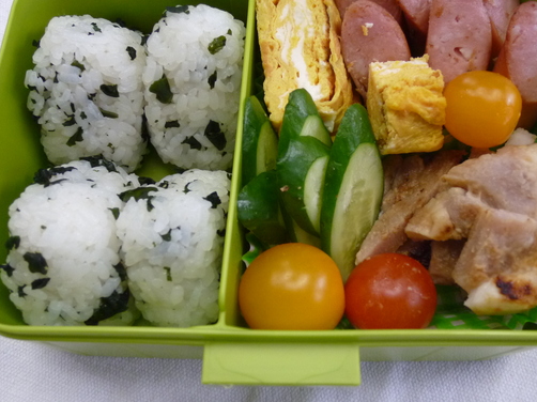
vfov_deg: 38.5
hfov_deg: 50.1
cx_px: 282
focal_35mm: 37
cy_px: 168
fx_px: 574
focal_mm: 5.1
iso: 200
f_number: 2.4
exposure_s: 1/60
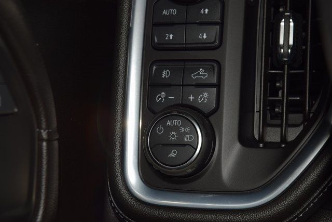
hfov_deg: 19.5
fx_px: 968
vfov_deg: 13.0
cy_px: 111
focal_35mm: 105
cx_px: 166
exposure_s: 1/125
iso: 100
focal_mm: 70
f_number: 8
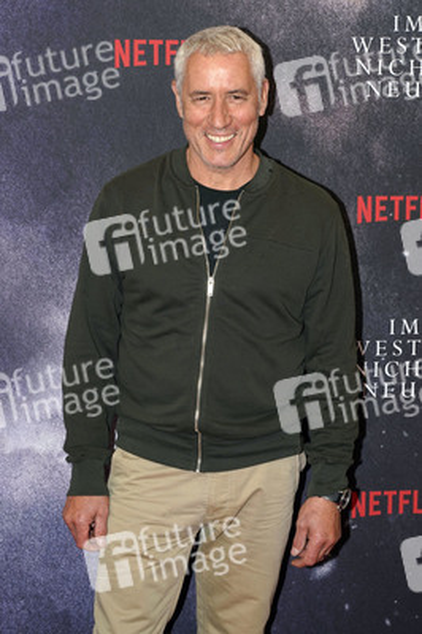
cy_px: 317
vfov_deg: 31.4
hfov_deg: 21.2
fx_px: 1127
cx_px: 211
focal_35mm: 64
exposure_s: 1/160
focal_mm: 64
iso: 320
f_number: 5.6
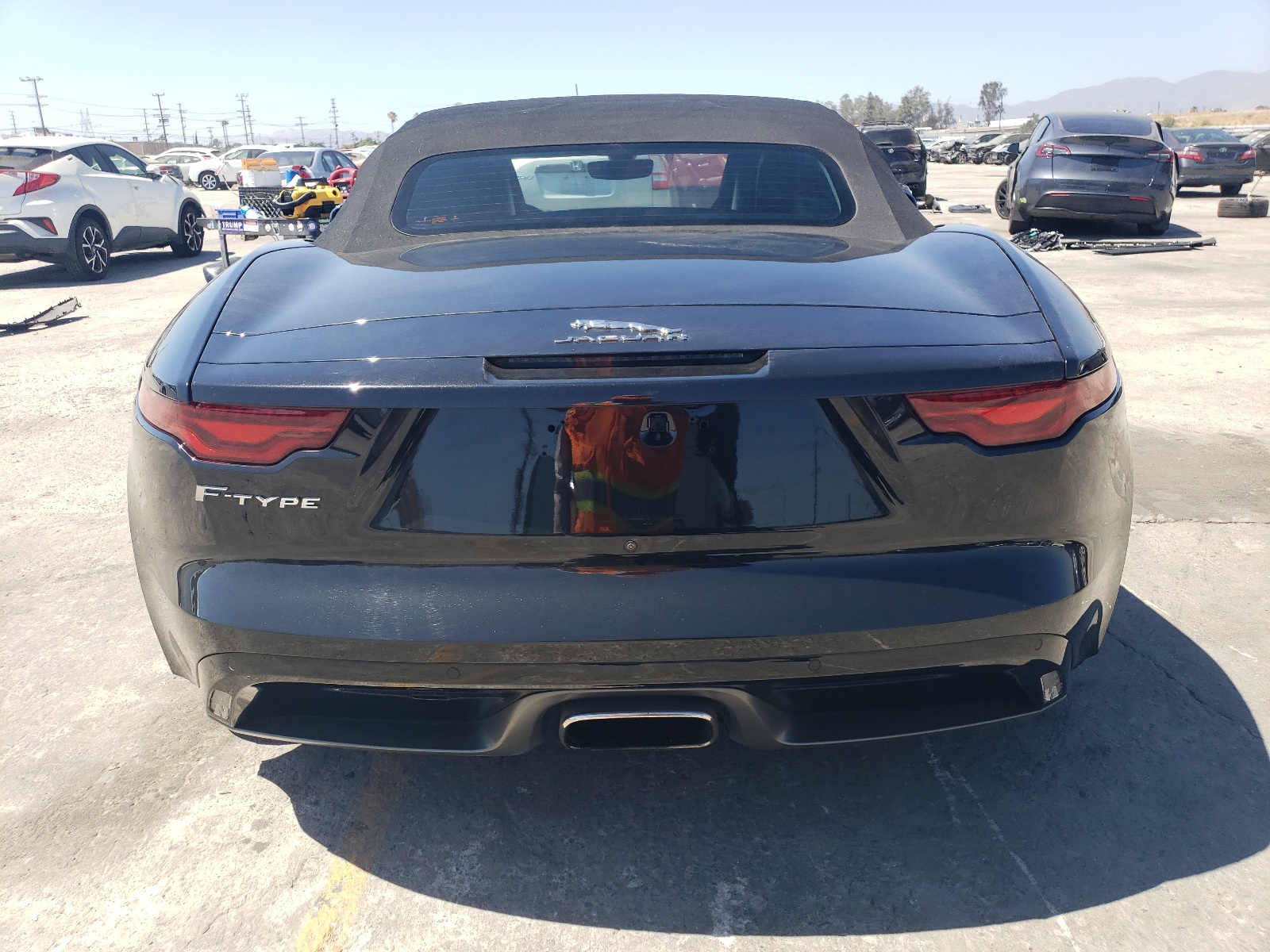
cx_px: 635
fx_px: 954
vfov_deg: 53.1
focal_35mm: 26
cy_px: 476
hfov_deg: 67.3
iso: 50
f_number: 1.5
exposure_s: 1/1429
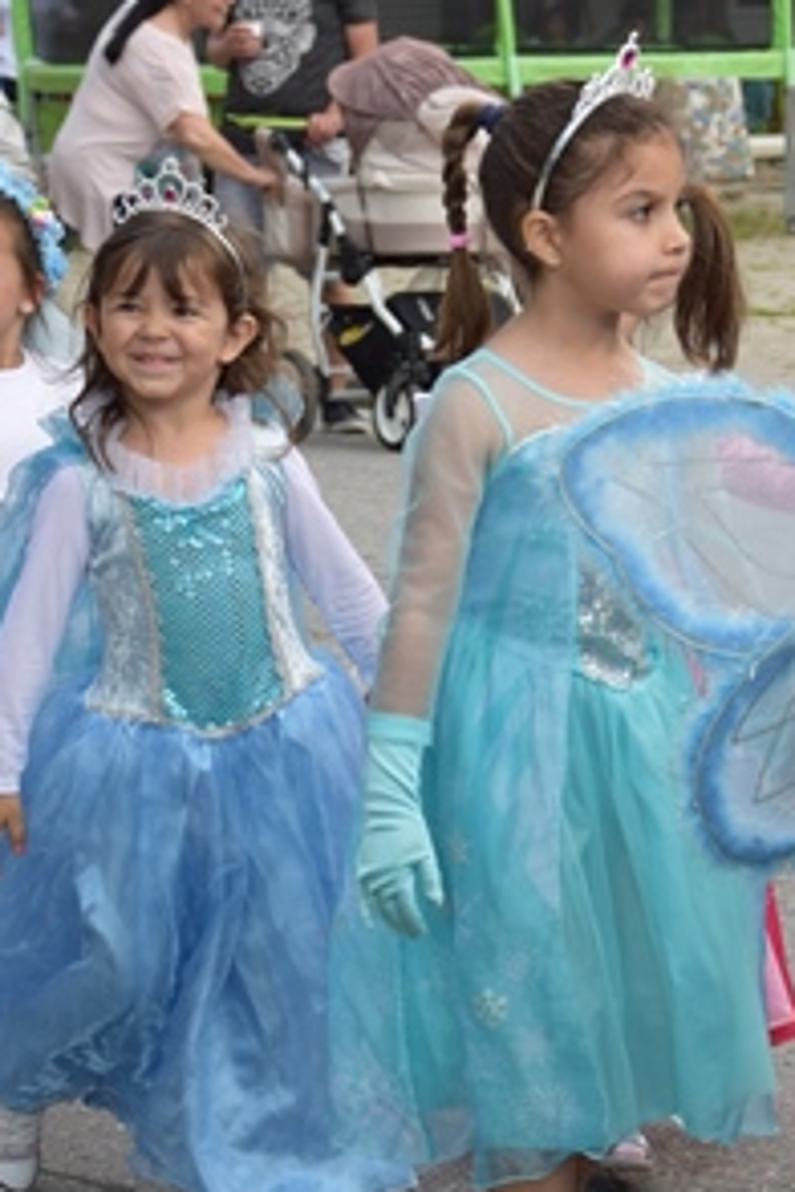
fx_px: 5399
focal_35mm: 163
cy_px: 539
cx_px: 789
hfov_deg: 8.4
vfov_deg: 12.6
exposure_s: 1/320
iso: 200
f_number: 5
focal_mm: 50
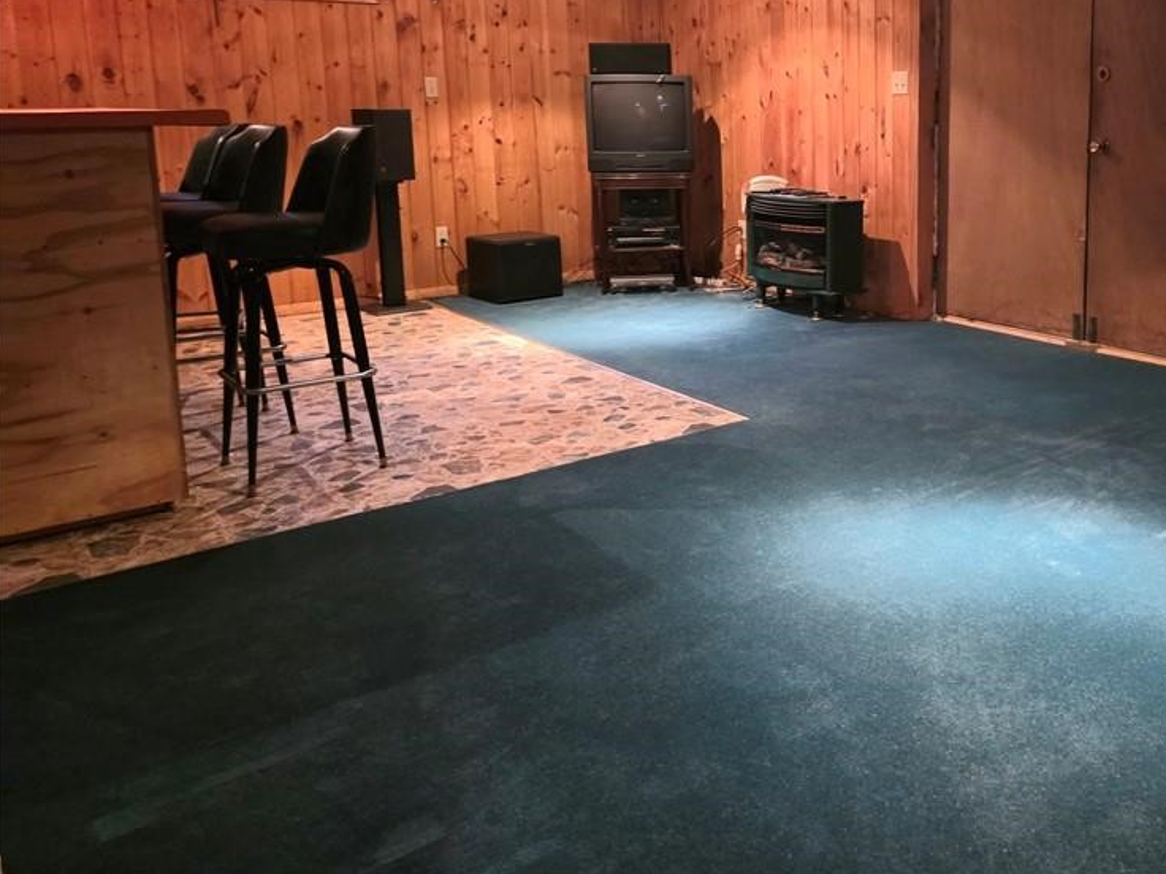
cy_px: 271
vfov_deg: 43.4
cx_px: 806
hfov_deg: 55.3
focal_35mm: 32
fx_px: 1078
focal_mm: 6.3
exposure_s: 1/40
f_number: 1.7
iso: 1600
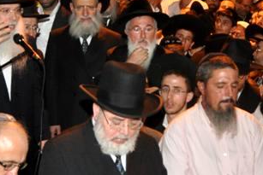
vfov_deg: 15.2
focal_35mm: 90
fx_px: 658
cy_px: 86
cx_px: 168
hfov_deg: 22.5
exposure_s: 1/60
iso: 800
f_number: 4
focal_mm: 18
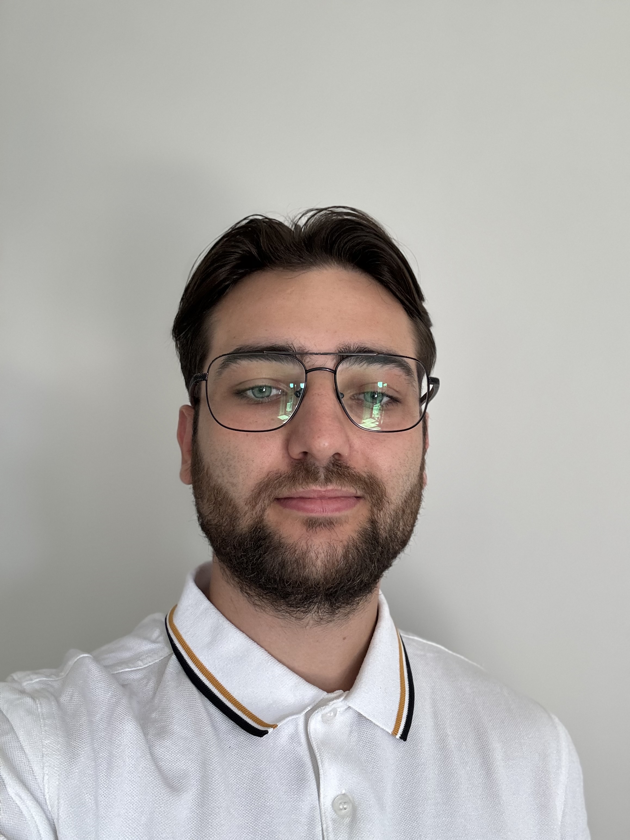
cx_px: 315
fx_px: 728
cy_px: 420
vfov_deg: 60.0
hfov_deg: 46.8
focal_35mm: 30
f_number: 1.9
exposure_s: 1/60
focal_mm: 2.69
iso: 125
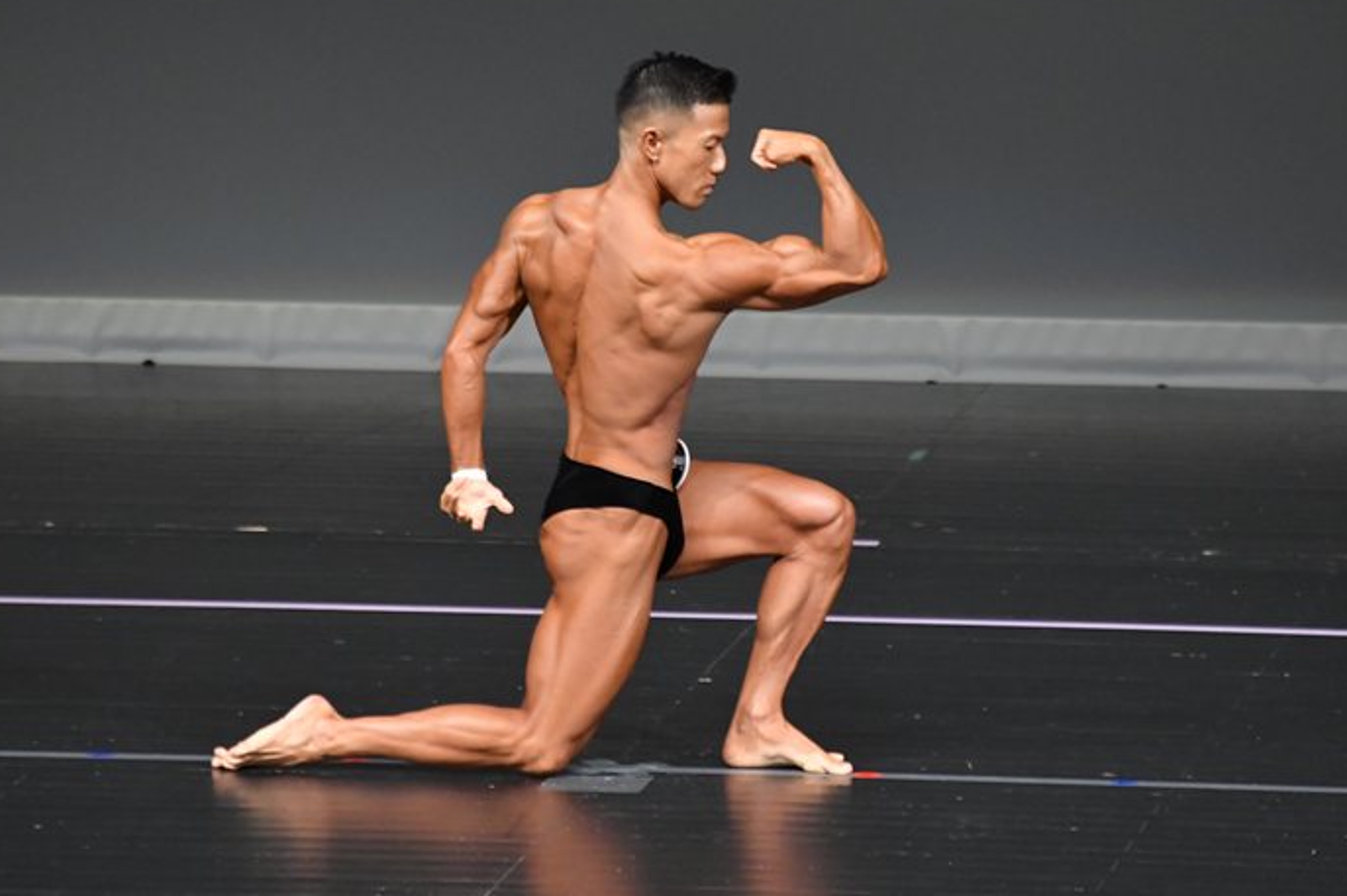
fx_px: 18993
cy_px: 414
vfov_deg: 2.7
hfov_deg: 4.1
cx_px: 674
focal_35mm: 508
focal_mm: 300
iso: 4000
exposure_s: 1/400
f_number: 5.6
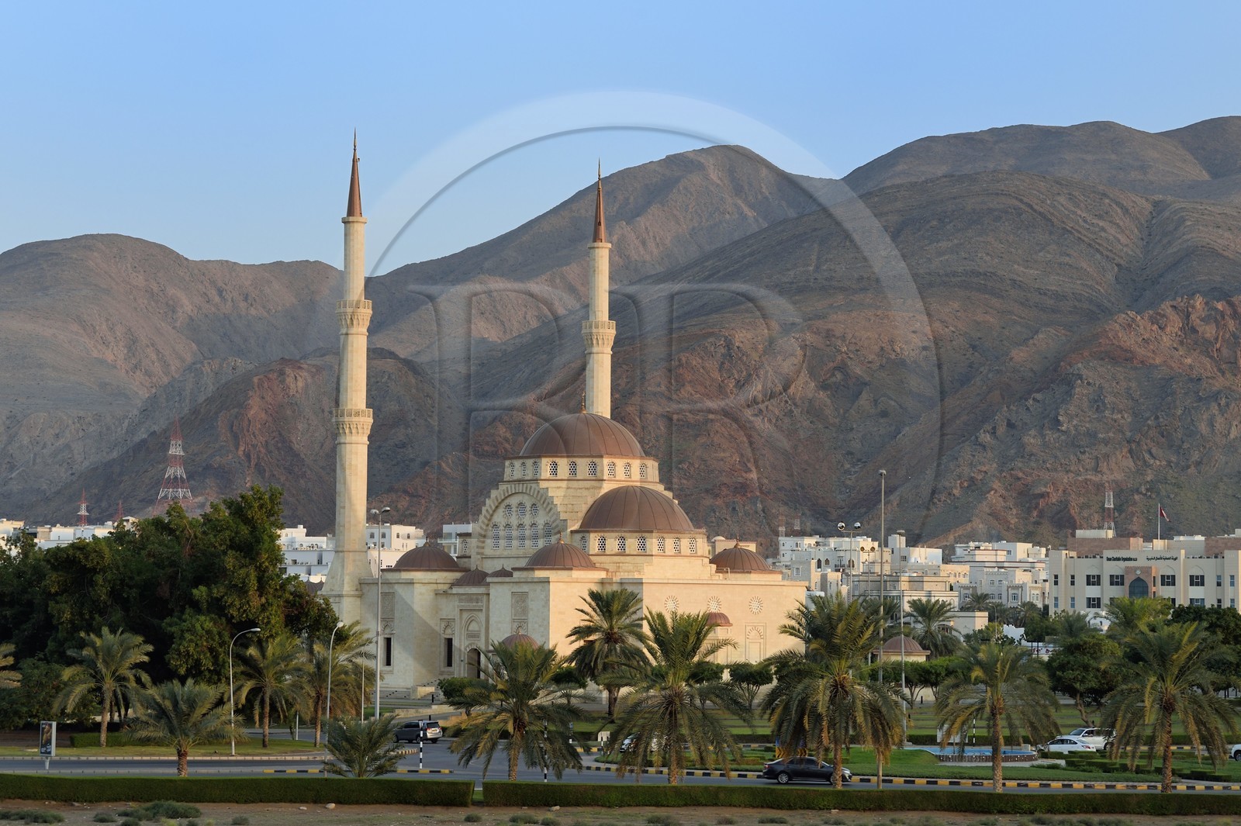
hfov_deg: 22.2
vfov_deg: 14.8
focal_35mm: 92
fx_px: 3170
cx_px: 620
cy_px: 413
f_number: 6.3
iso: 400
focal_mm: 92
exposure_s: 1/320
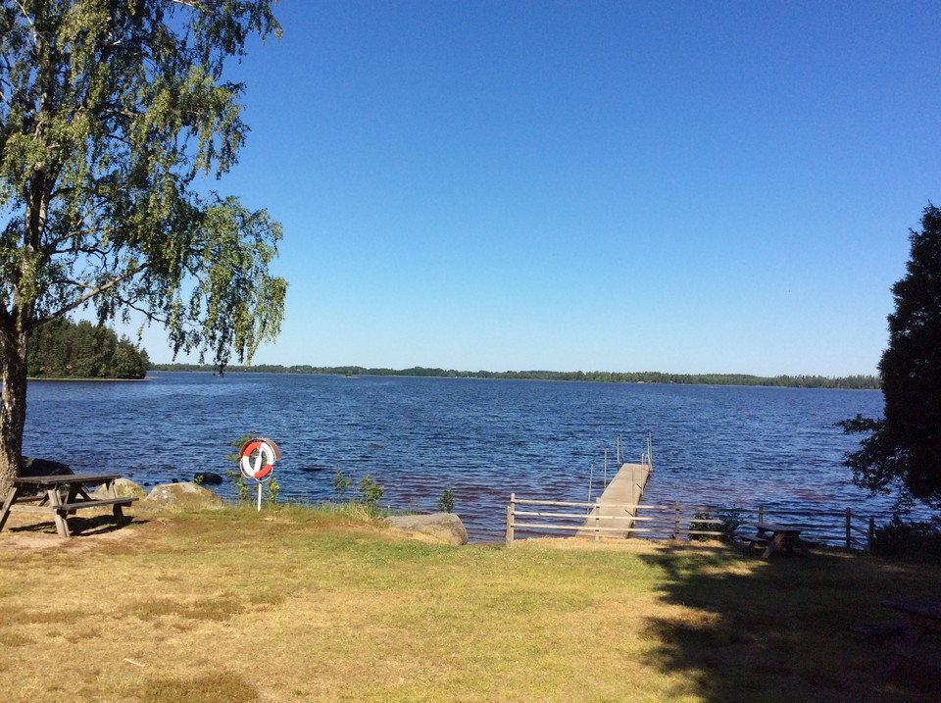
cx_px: 470
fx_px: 869
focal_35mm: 32
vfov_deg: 44.1
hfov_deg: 56.9
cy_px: 352
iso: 32
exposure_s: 1/1684
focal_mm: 3.3
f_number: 2.4
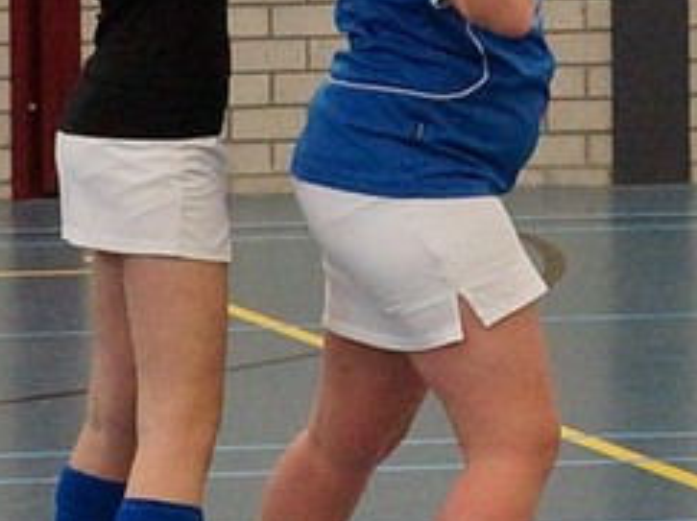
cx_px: 1184
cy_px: 138
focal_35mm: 171
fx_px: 3440
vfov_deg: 8.7
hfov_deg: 10.9
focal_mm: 28
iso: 1250
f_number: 4.5
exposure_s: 1/160
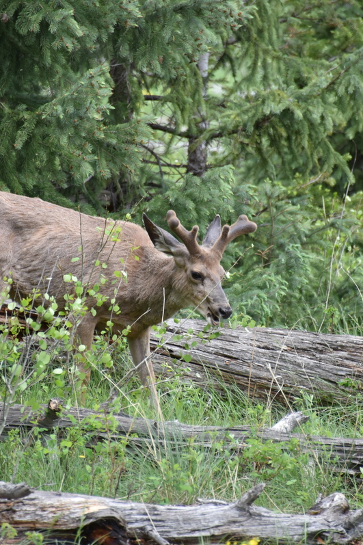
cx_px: 174
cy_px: 265
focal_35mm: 482
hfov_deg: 2.9
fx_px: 7293
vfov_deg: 4.3
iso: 1100
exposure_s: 1/640
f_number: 5.6
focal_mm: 300
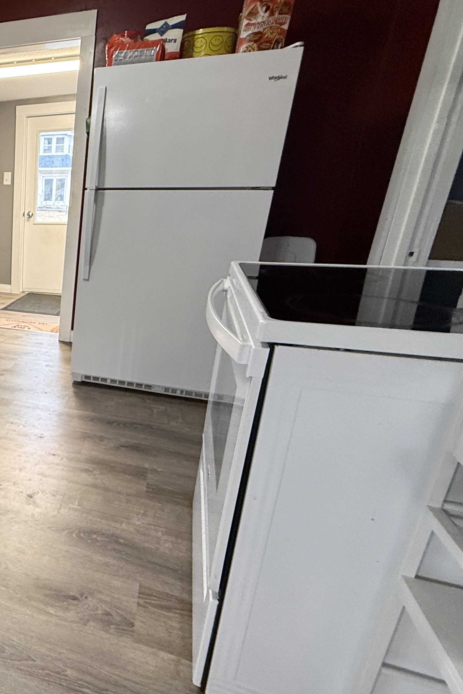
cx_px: -48
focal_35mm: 25
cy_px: 351
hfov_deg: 41.0
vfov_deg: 71.5
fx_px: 482
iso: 400
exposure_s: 1/60
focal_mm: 2.22
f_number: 2.2
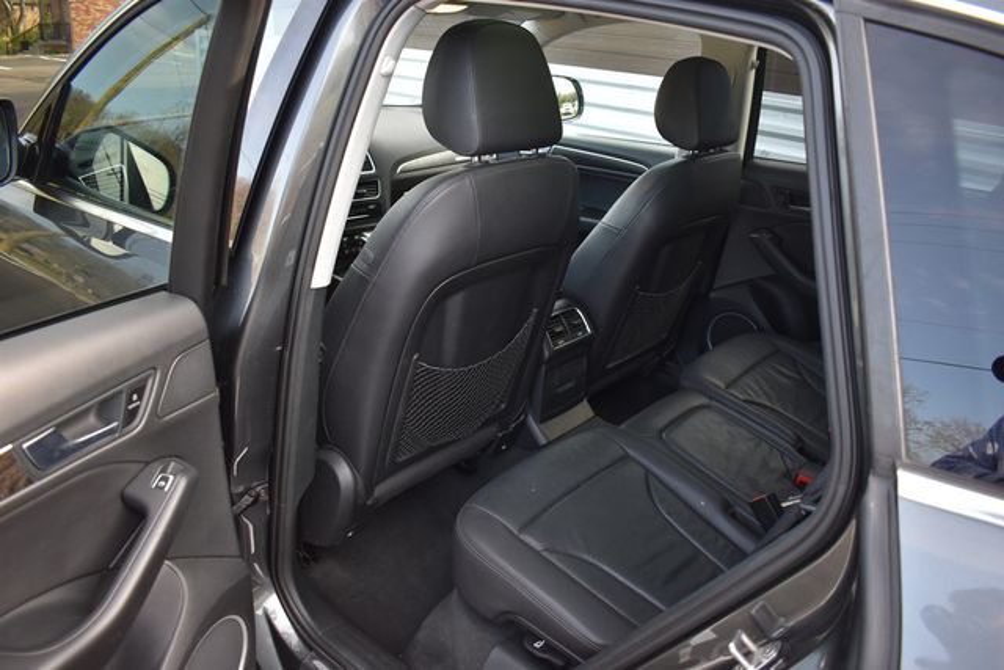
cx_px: 502
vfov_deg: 48.0
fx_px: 753
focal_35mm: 27
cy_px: 335
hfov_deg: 67.4
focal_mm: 18
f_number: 3.5
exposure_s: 1/250
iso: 500
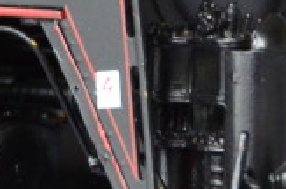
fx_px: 14962
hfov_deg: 1.1
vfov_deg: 0.7
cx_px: -53
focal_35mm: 1887
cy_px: -33
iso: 800
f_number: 9
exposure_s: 1/100
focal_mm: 200
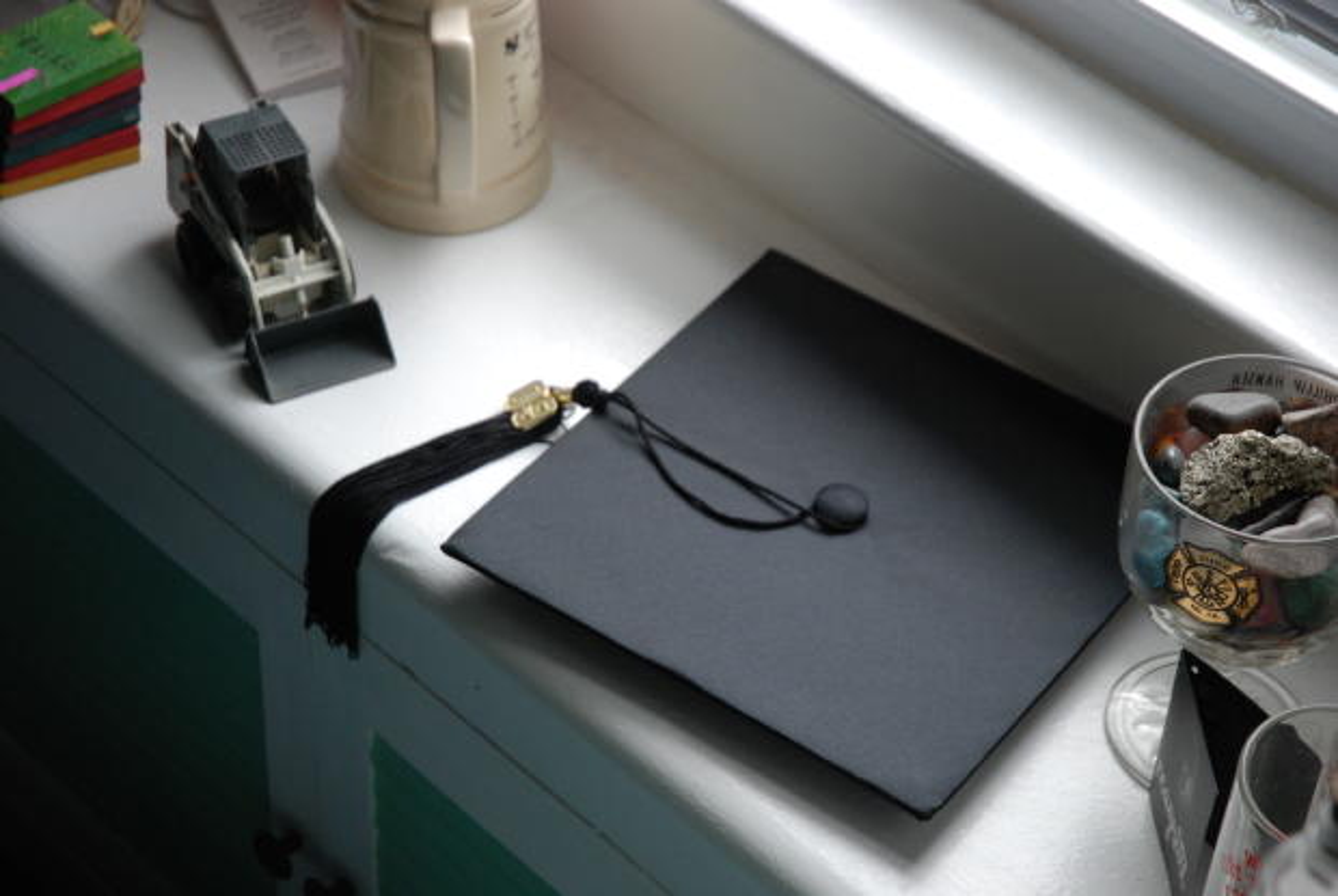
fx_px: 3349
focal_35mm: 90
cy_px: 448
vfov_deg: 15.2
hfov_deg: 22.6
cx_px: 669
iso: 400
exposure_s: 1/60
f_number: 4.5
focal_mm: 60
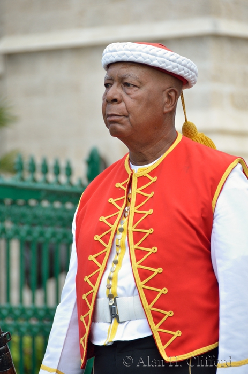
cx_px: 124
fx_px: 3117
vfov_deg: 6.9
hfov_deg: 4.6
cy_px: 187
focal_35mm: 300
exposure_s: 1/320
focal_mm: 200
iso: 280
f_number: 5.6
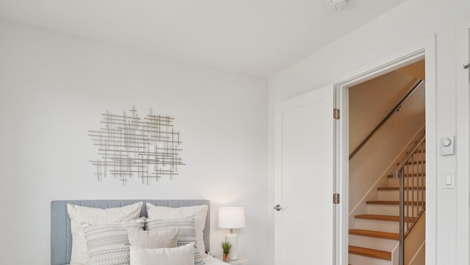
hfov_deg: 78.7
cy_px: 202
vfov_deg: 47.5
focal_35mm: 23
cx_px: 227
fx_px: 287
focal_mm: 16
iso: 1600
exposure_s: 1/200
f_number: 8
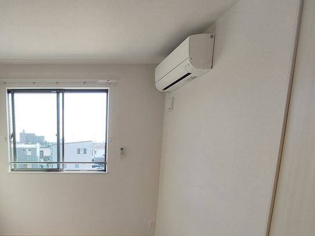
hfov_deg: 68.5
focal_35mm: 23
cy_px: 187
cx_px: 74
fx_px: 209
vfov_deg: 55.0
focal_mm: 1.74
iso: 64
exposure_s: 1/120
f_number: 2.2
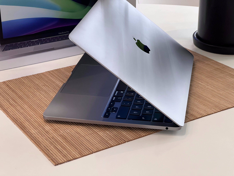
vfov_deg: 19.1
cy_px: 88
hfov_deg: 25.3
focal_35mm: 77
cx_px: 117
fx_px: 521
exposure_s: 1/60
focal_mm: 9
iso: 250
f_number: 2.8
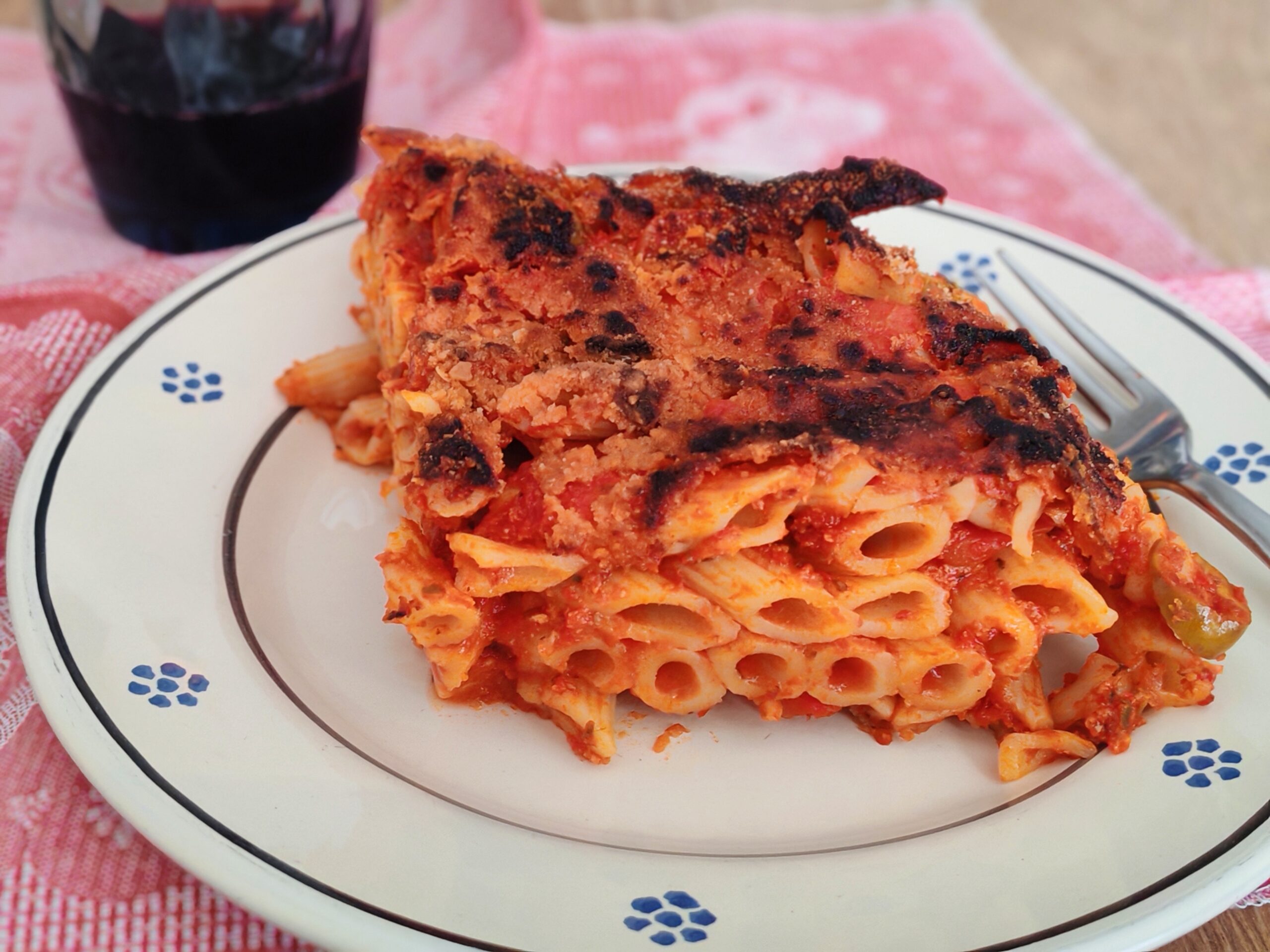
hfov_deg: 35.5
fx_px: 1981
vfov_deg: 27.0
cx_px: 635
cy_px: 476
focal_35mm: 54
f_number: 2.8
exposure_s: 1/33
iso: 320
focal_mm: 5.52
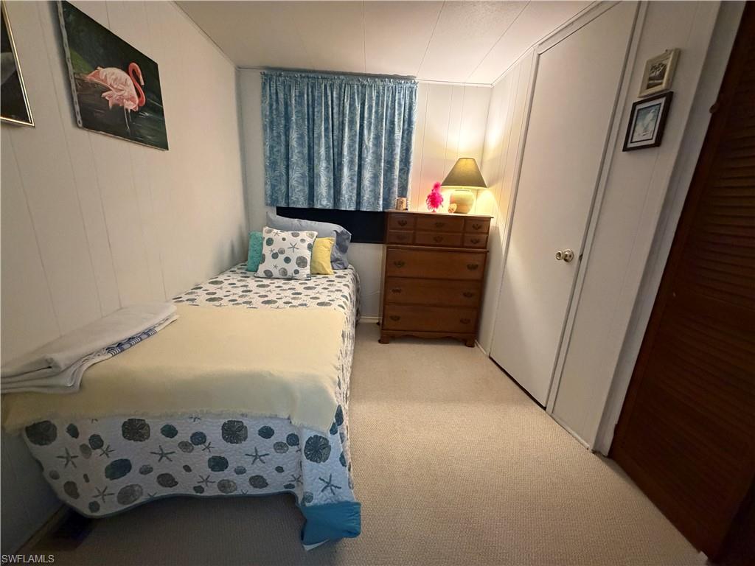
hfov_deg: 102.1
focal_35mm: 14
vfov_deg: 85.7
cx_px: 378
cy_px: 283
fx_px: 305
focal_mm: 2.22
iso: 1000
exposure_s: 1/60
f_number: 2.2
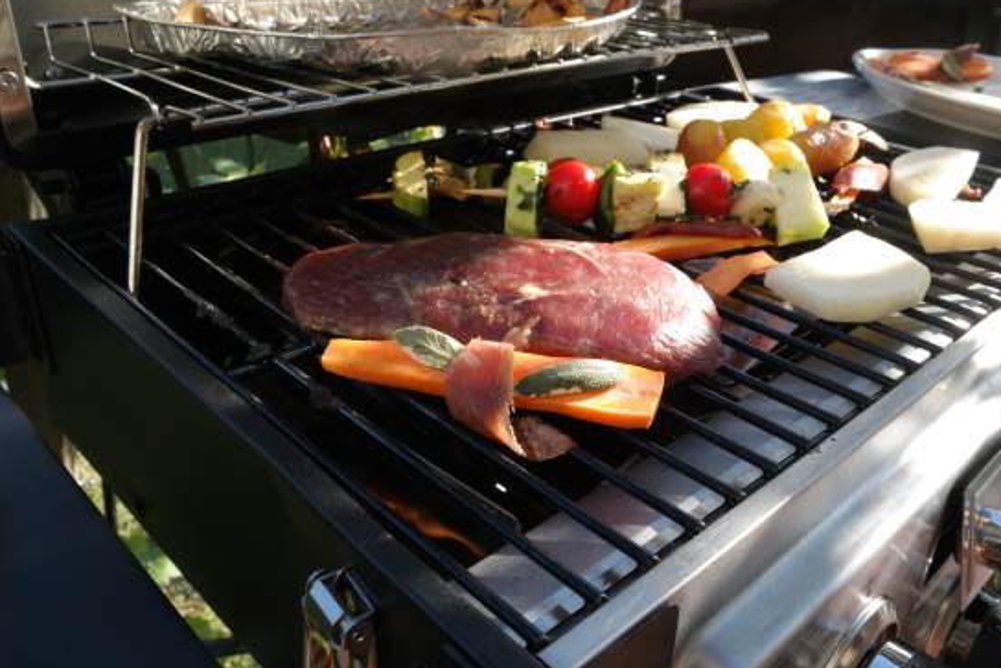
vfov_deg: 41.1
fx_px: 890
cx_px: 550
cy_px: 317
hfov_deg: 58.6
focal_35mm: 32
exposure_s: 1/40
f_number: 14
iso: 400
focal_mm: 19
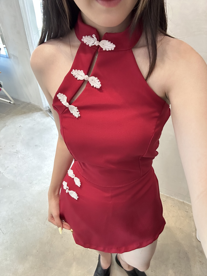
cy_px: 138
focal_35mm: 23
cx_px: 104
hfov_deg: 58.9
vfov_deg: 73.9
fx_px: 183
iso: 160
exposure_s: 1/50
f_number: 1.9
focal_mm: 2.69
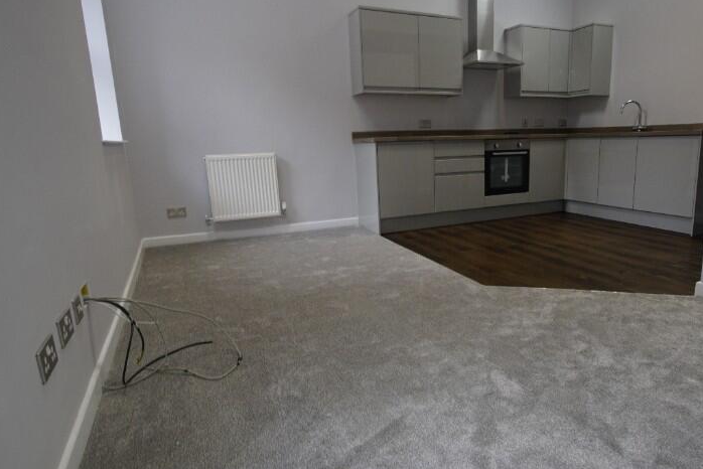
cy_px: 226
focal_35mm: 22
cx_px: 431
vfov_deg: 57.3
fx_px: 430
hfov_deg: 77.4
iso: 250
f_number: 11
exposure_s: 1/10
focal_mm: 10
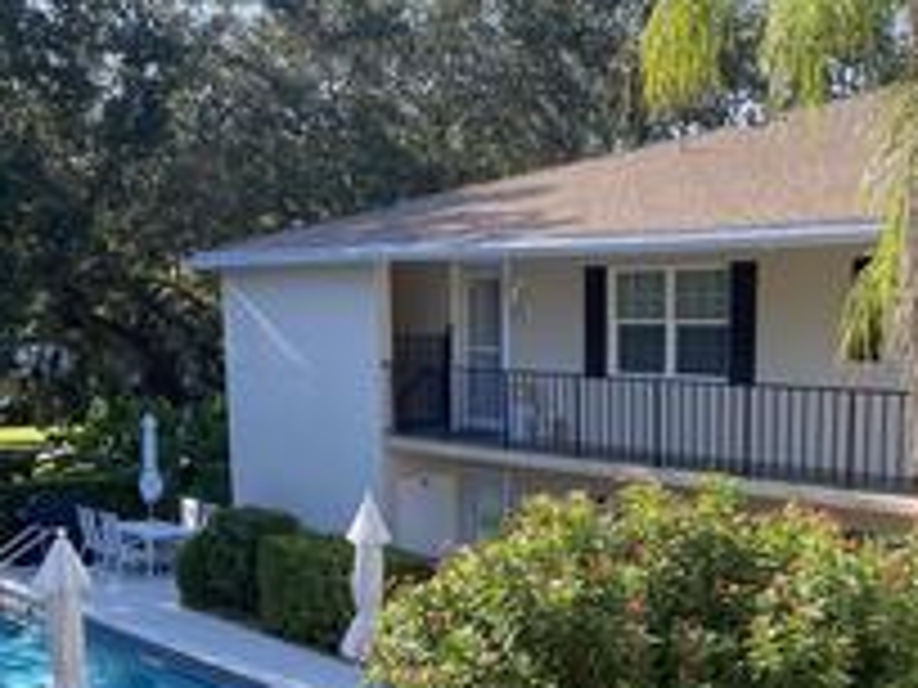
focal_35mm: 51
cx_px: 608
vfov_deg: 27.9
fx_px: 1352
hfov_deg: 37.1
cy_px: 567
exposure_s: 1/495
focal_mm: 4.25
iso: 32
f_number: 1.8
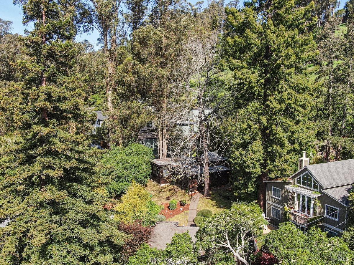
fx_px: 348
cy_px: 132
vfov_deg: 41.8
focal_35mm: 34
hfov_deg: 54.0
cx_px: 177
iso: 100
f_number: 3.2
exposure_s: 1/120
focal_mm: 5.82
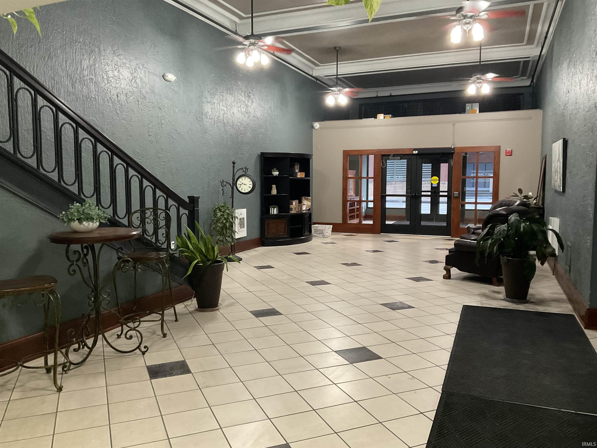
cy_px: 224
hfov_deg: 61.7
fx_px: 500
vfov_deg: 48.2
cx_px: 298
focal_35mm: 29
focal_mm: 3
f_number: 1.8
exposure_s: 1/40
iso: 250
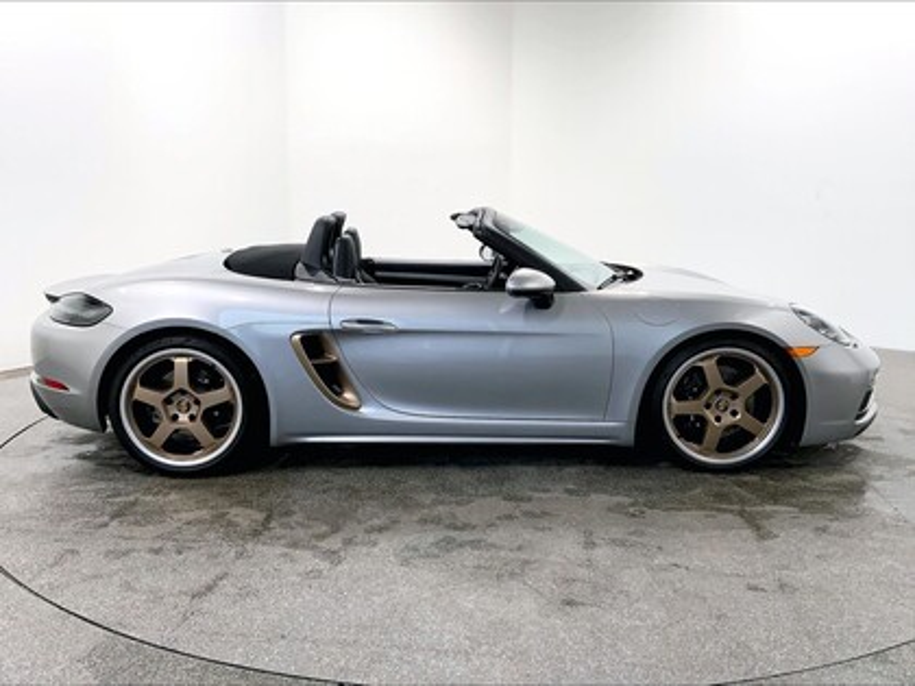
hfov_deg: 61.7
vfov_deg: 48.2
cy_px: 343
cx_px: 458
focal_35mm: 29
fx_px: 767
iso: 16
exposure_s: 1/245
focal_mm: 3
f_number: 1.8
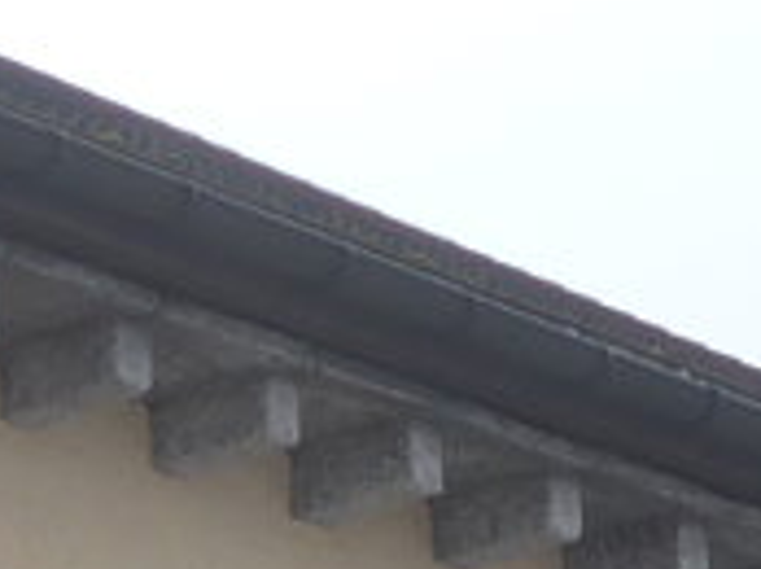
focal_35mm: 283
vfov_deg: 4.9
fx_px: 6213
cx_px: 818
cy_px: 1865
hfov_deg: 7.0
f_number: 2.8
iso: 80
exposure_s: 1/1000
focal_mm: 8.4
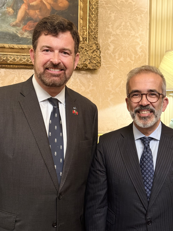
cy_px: 116
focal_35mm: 48
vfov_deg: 39.7
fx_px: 320
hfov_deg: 30.3
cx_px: 86
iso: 400
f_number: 1.78
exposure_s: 1/33
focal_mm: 6.76
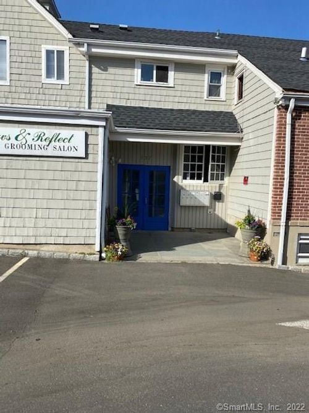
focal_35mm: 26
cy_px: 206
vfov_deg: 67.3
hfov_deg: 53.0
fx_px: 310
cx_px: 154
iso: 32
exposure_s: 1/2817
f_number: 1.8
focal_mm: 4.25
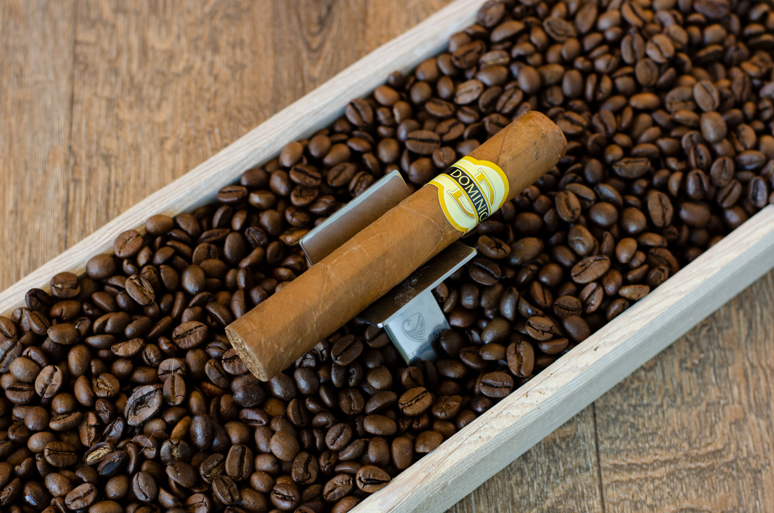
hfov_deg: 27.0
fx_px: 1609
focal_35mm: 75
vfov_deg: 18.1
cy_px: 256
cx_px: 387
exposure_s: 1/50
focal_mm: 50
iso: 400
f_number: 4.5
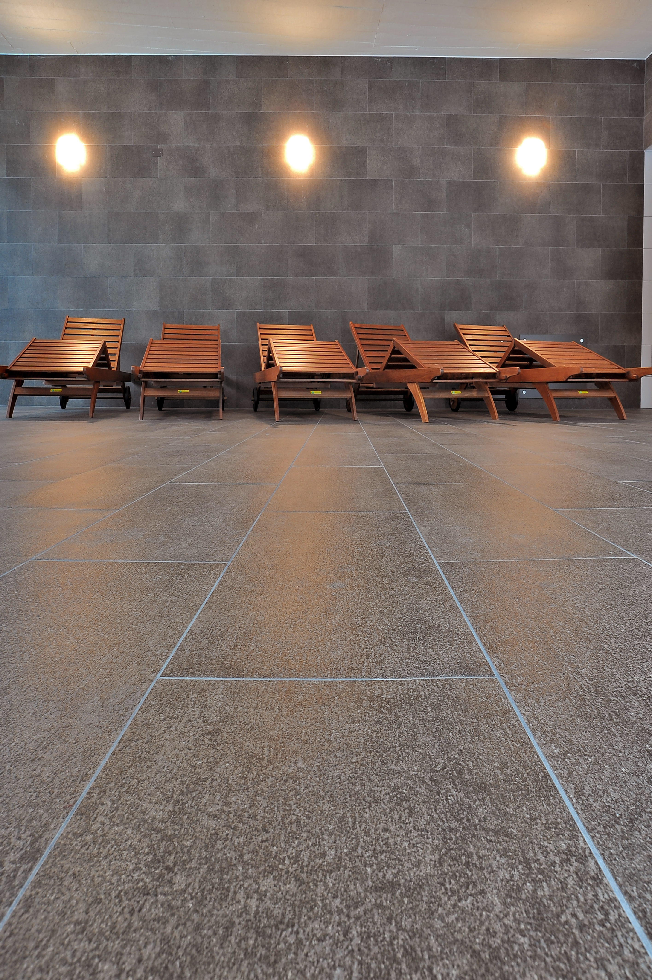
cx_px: 326
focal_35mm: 18
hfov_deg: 67.3
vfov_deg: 90.0
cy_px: 490
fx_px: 490
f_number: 16
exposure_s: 3
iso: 200
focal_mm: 18
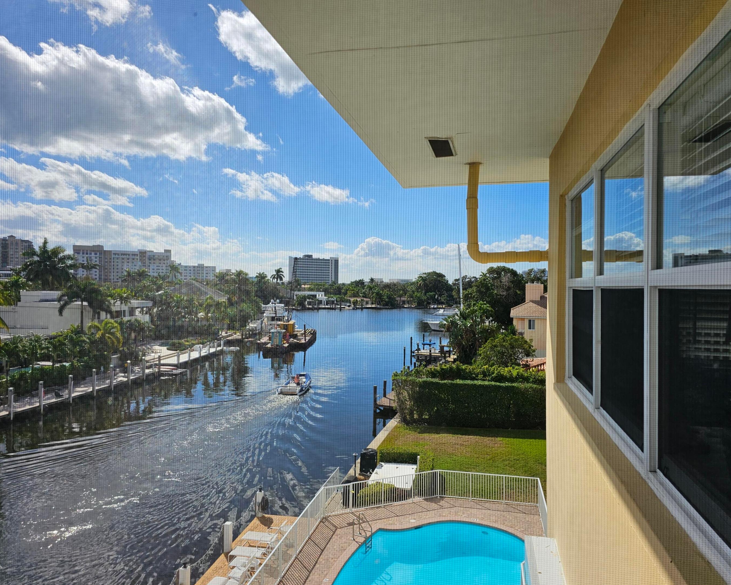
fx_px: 519
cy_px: 293
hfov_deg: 70.2
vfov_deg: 58.8
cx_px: 385
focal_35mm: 24
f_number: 1.7
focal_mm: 6.3
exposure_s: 1/2000
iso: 25
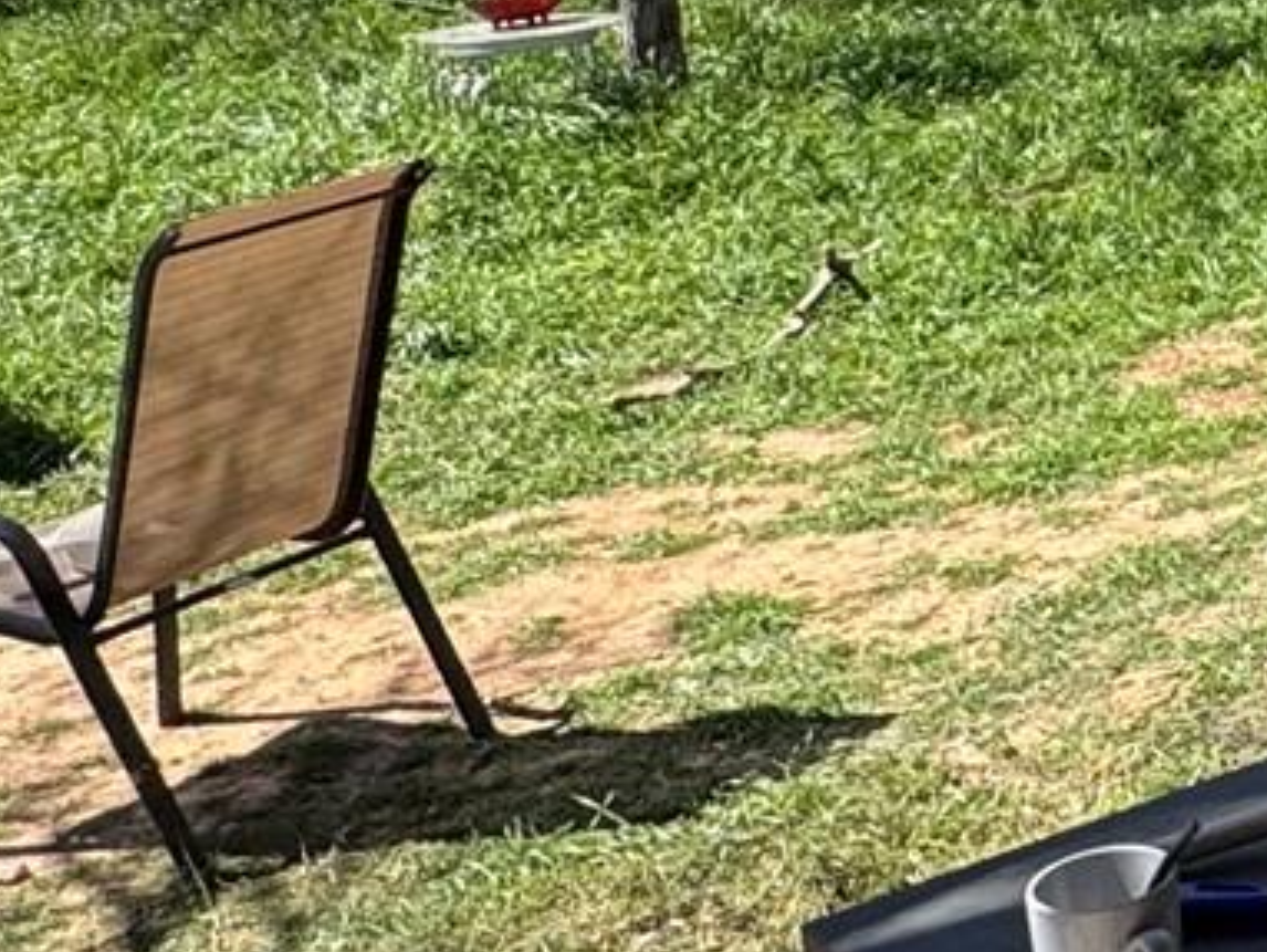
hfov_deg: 20.5
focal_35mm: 75
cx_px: 2100
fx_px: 2747
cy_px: 30
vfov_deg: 19.2
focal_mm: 2.22
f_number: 2.2
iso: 40
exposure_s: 1/921
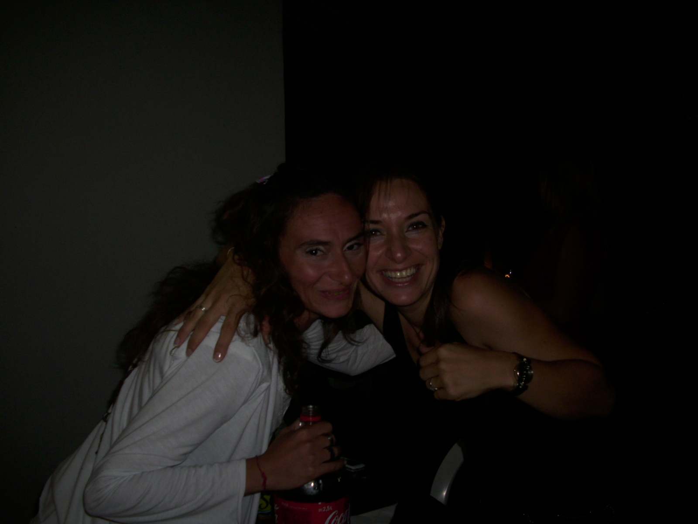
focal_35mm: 31
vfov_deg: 45.4
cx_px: 349
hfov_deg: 58.4
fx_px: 625
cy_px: 262
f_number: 2.8
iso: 50
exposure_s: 1/30
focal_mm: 6.2
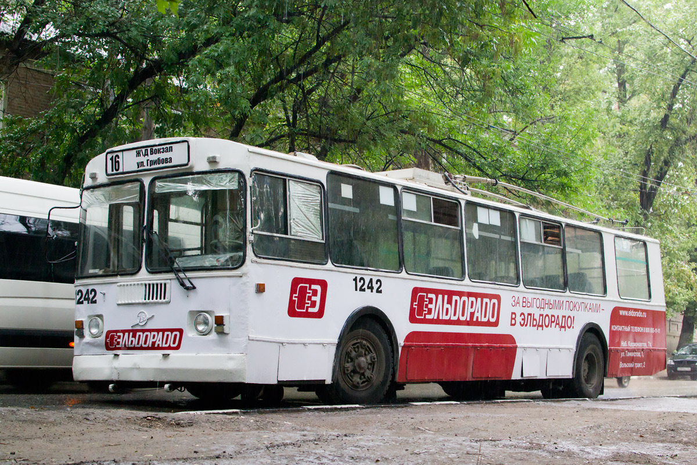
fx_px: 1016
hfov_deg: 37.9
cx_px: 348
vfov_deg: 25.8
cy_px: 232
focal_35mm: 52
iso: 800
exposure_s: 1/80
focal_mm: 35
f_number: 5
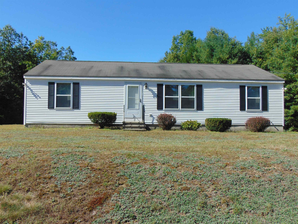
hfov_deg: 55.4
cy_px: 112
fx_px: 284
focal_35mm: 33
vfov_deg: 42.9
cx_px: 149
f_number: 8.2
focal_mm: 5.8
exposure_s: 1/160
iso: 80
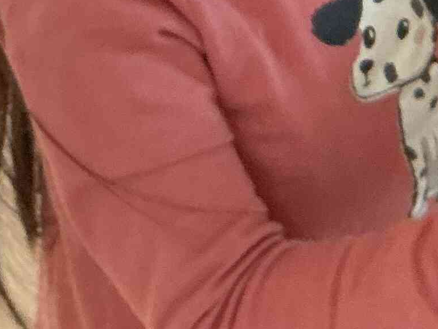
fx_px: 1924
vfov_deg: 9.5
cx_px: 714
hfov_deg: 12.2
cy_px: -166
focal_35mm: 152
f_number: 1.8
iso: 200
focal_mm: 3
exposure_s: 1/40
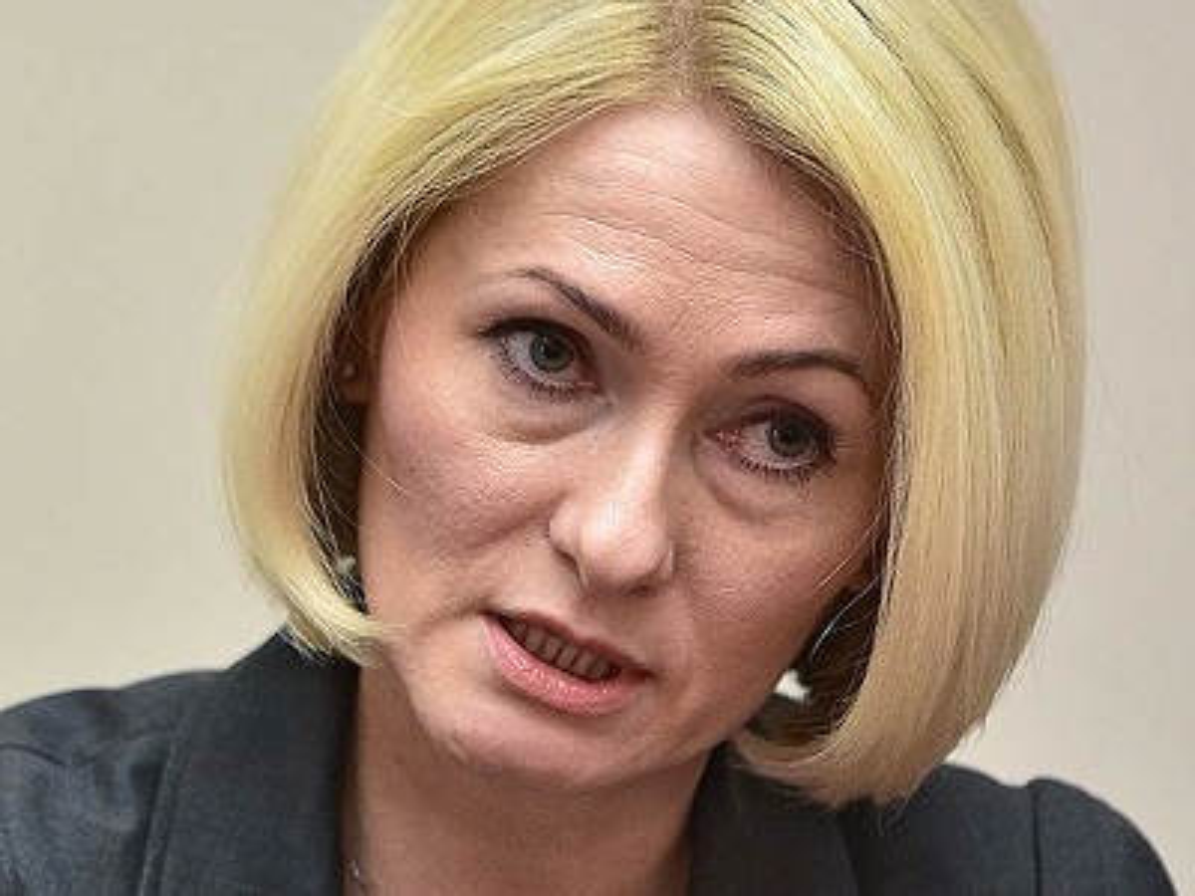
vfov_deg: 37.7
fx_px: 1312
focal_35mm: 38
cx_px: 598
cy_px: 448
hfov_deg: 49.0
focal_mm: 6.2
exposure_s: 1/60
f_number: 2.7
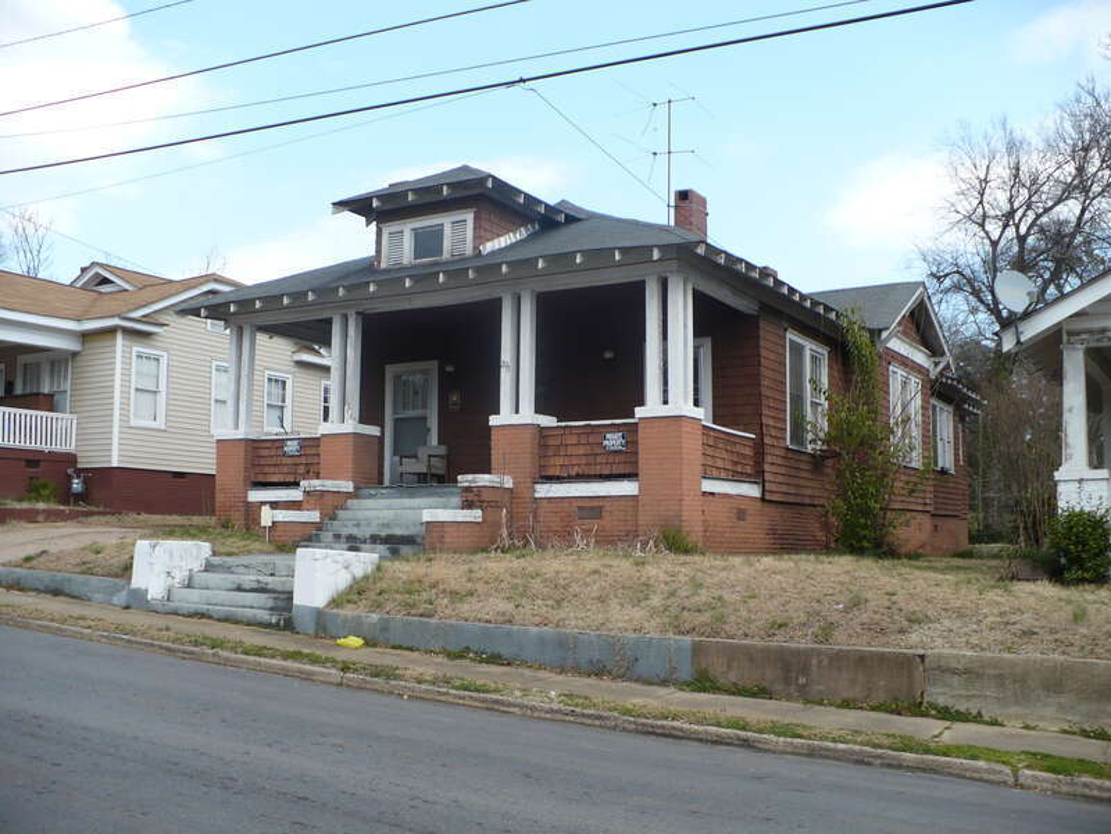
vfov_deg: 38.7
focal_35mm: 37
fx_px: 1188
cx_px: 556
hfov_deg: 50.1
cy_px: 417
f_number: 2.8
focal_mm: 6.1
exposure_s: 1/640
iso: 100
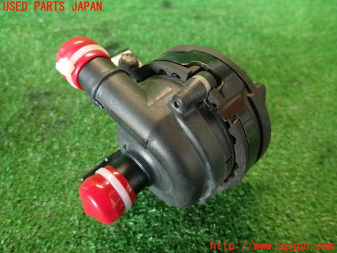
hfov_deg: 69.4
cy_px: 126
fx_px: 243
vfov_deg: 54.9
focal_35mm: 25
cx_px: 168
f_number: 2
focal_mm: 4.5
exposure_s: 1/30
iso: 200
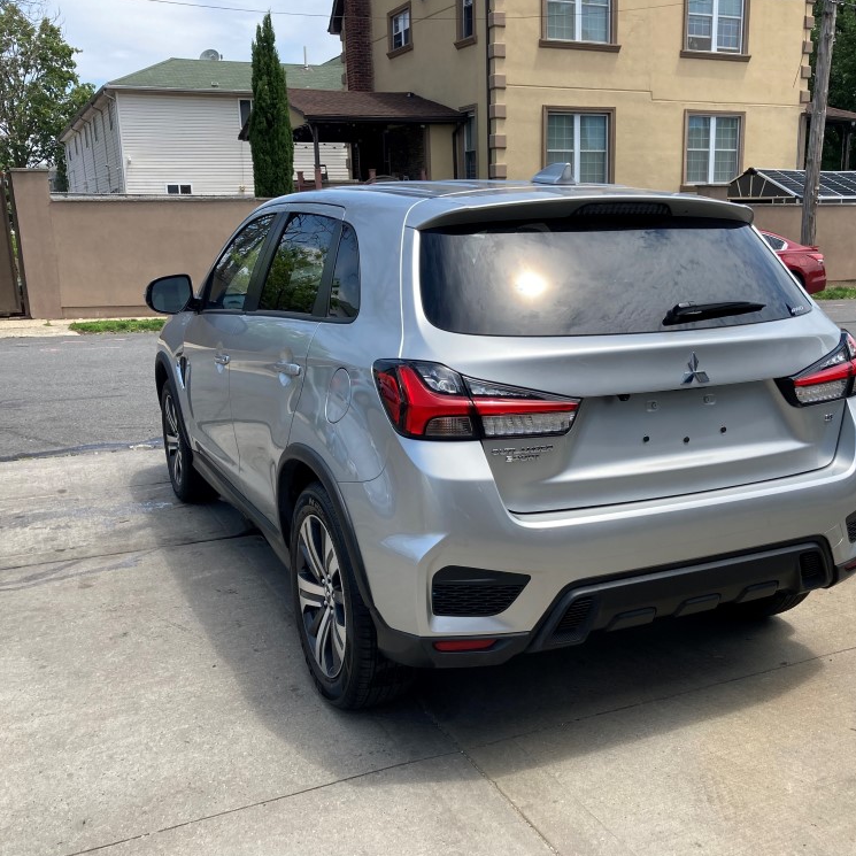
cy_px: 438
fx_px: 951
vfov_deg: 48.4
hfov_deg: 48.4
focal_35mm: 34
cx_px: 469
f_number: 1.8
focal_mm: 3.99
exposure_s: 1/1297
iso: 20
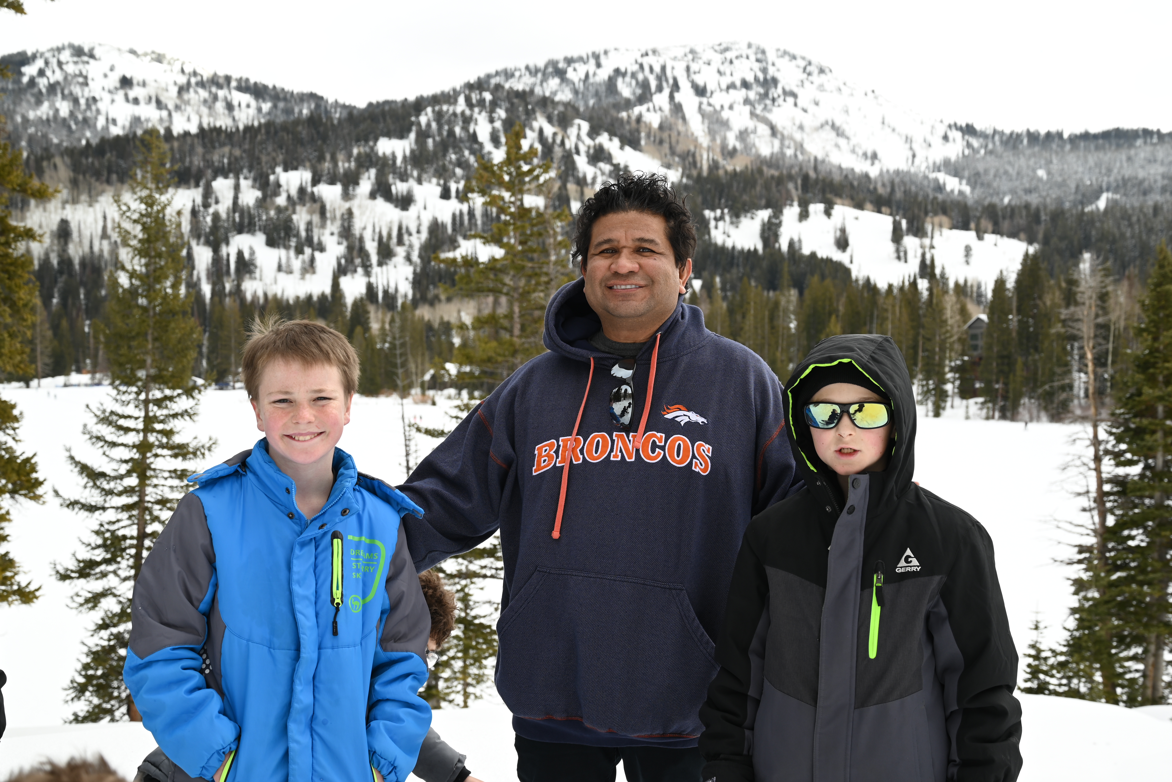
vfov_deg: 28.7
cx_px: 586
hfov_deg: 41.9
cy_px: 391
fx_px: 1531
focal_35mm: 47
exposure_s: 1/200
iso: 100
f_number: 7.1
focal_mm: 47
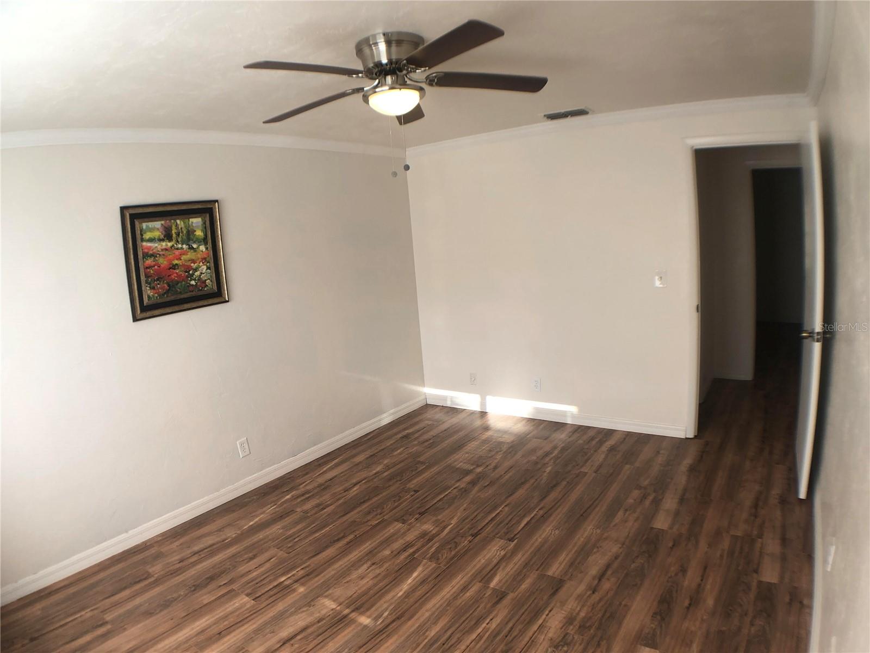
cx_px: 435
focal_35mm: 28
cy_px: 326
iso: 20
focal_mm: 4
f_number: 1.8
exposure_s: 1/120
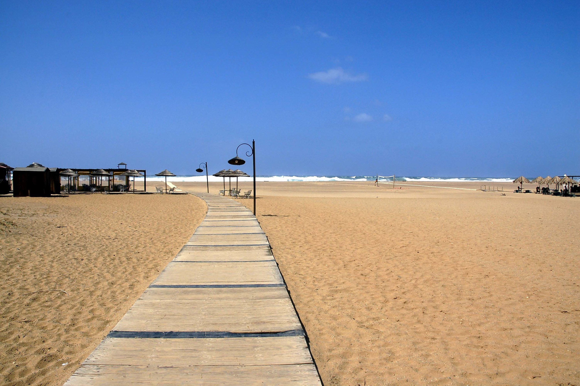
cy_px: 193
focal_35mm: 27
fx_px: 435
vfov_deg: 47.8
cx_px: 290
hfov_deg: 67.4
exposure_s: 1/1000
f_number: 10
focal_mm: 18
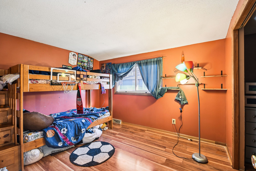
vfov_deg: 77.3
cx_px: 128
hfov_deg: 100.4
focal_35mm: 15
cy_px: 86
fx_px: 107
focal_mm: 10
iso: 400
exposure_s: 1/8
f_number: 6.3
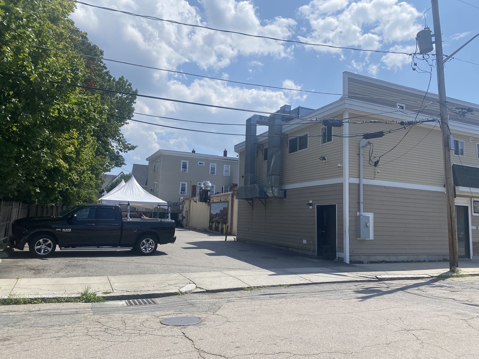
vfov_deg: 53.1
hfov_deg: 67.3
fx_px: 360
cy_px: 180
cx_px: 240
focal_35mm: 26
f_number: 1.8
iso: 32
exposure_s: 1/4808
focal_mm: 4.25
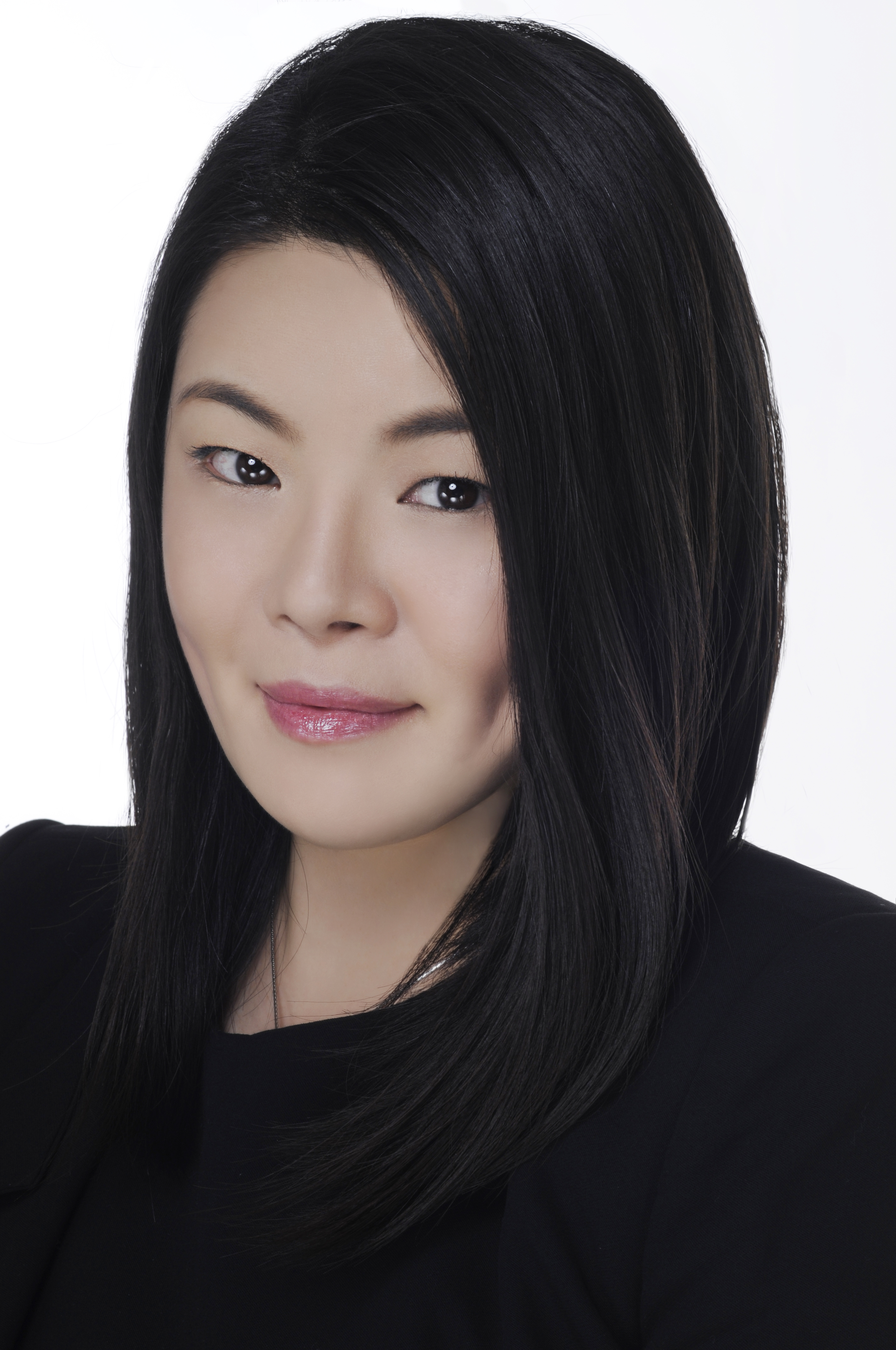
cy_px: 675
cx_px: 448
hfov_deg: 10.7
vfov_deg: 16.1
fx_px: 4772
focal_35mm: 128
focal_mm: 85
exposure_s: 1/125
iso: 125
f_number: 16
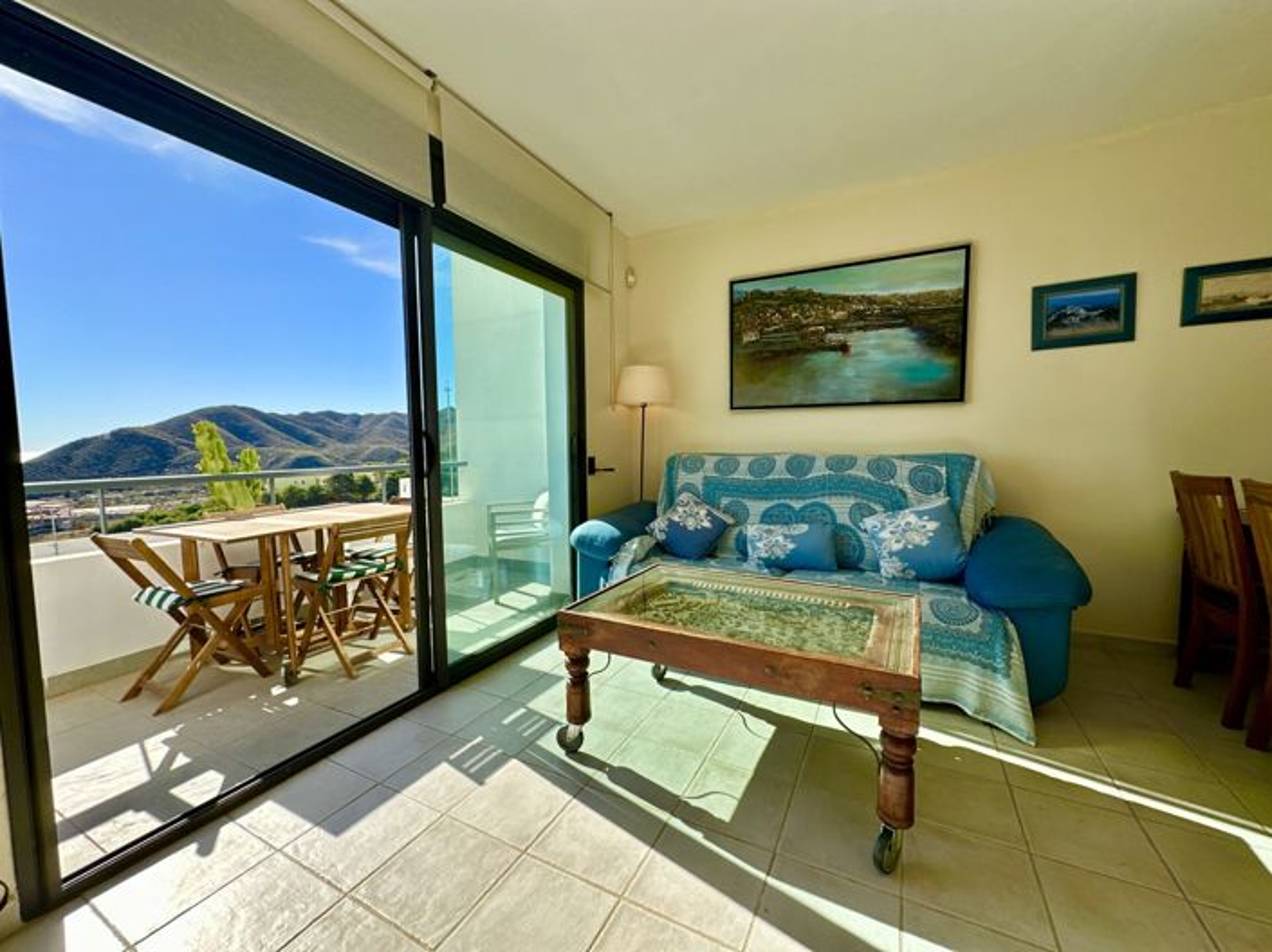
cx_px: 636
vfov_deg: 85.6
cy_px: 476
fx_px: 514
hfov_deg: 102.1
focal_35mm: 14
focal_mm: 2.22
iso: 40
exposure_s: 1/875
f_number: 2.2
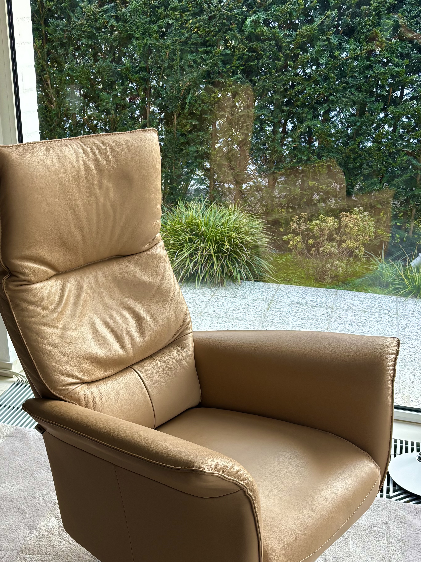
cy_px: 412
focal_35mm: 41
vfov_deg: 44.4
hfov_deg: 34.6
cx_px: 123
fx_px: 665
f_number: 1.6
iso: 125
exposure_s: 1/79
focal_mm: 5.96
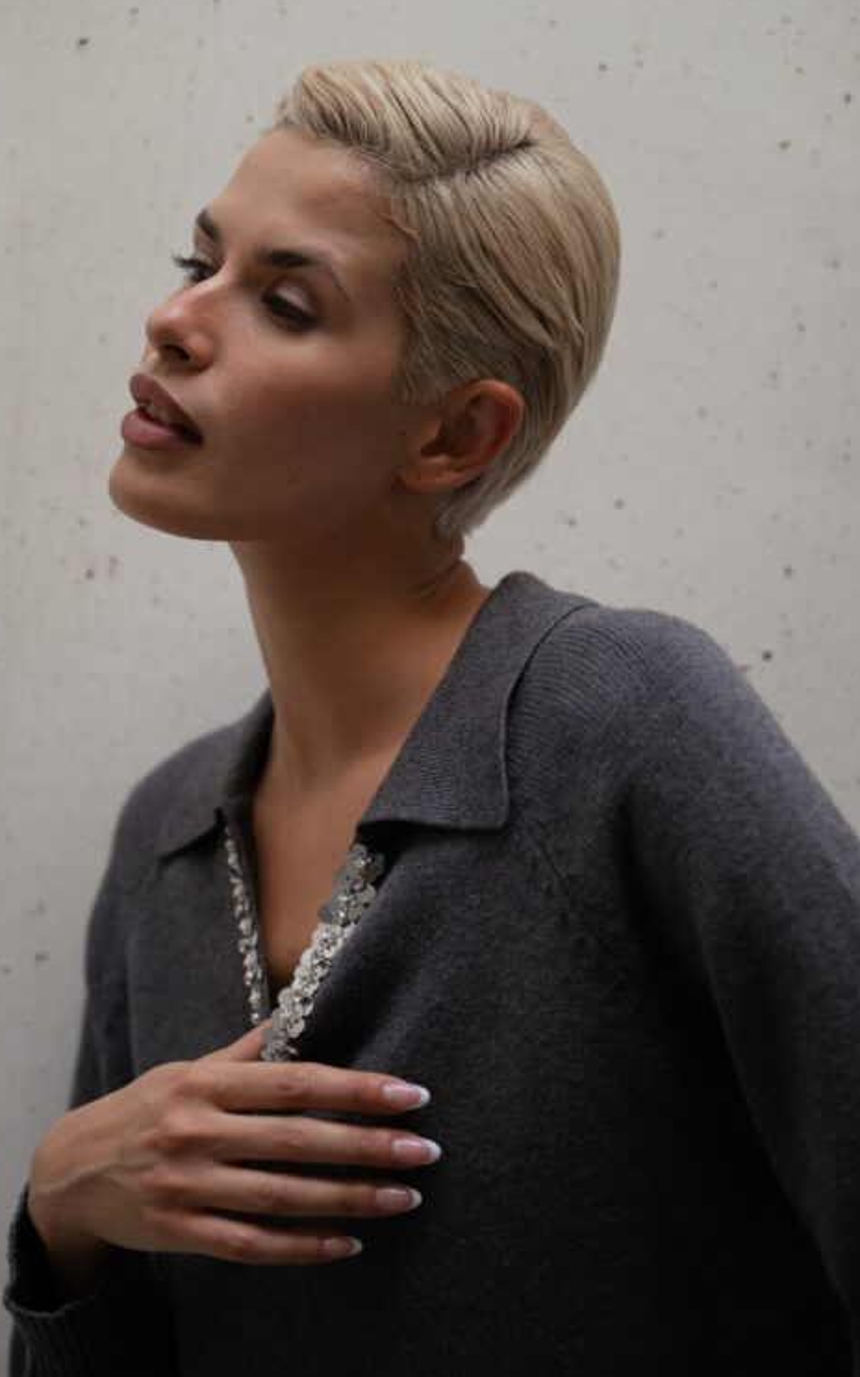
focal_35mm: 72
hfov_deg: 18.1
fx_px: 2702
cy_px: 686
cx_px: 439
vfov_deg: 28.6
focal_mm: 70
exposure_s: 1/200
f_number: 3.2
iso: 400
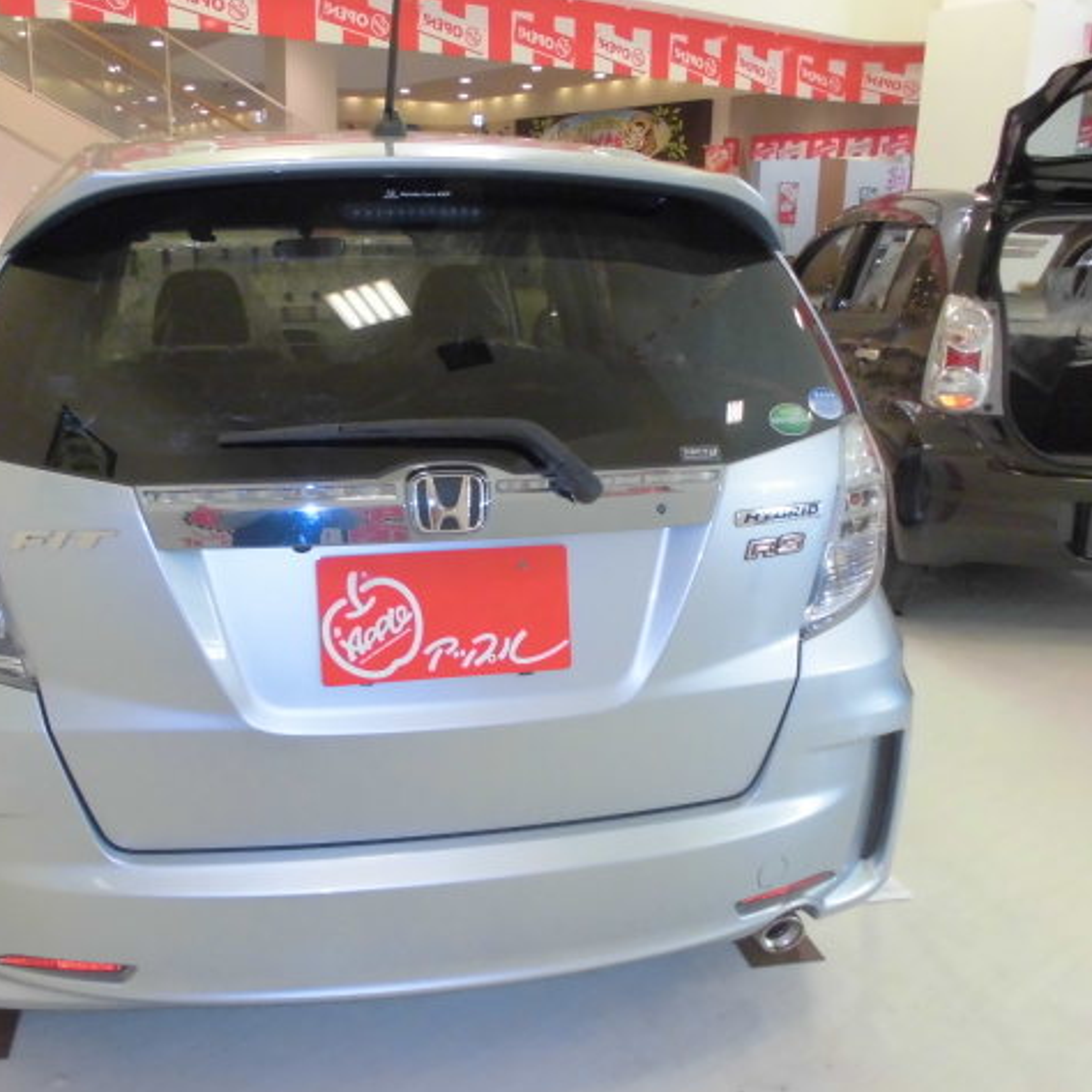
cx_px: 431
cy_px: 548
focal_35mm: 31
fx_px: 1106
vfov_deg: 52.5
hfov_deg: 52.1
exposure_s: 1/60
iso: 200
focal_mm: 4.6
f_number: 3.5
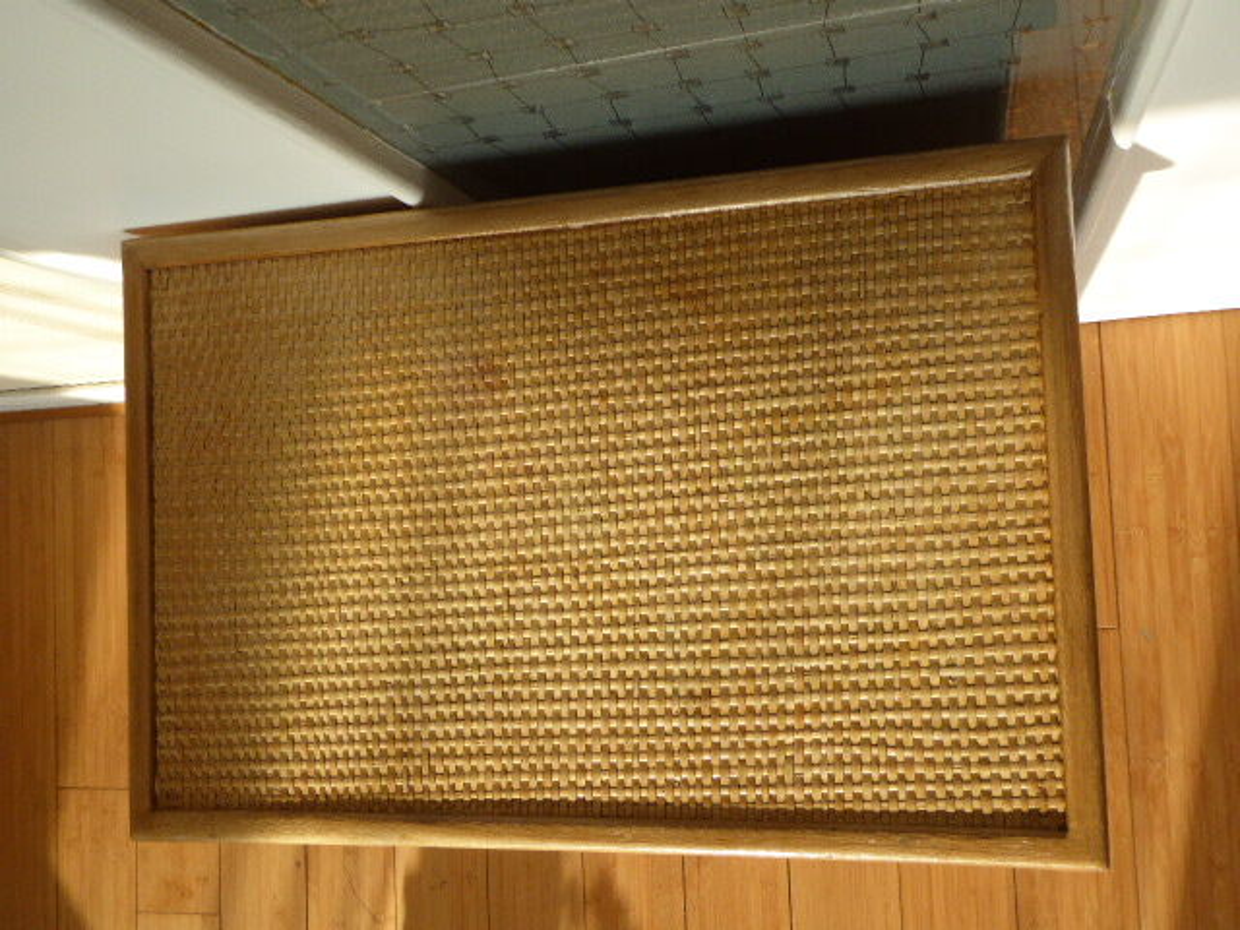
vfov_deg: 41.8
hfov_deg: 54.0
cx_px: 620
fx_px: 1218
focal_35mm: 34
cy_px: 465
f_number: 3.6
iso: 200
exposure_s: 1/200
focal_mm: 5.8
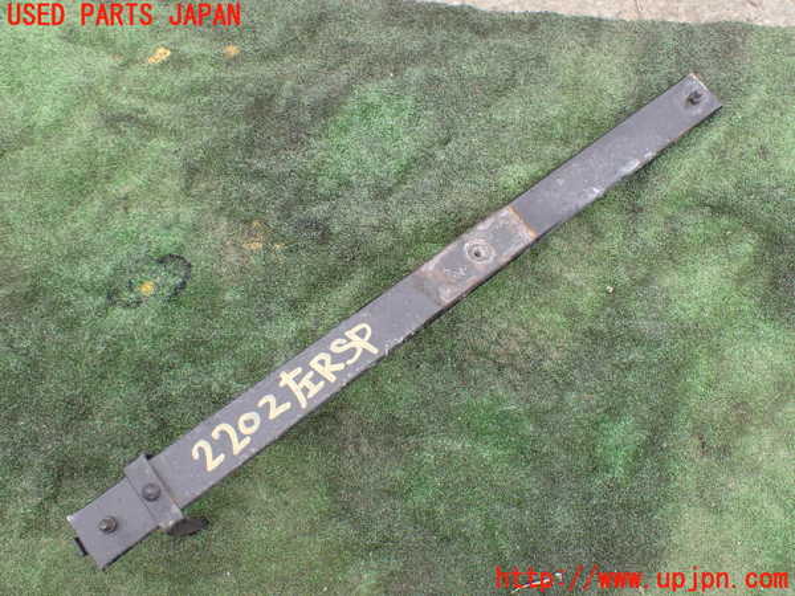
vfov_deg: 46.8
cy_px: 298
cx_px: 398
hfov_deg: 60.0
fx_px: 689
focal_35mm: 30
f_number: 3.2
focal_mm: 5.4
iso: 100
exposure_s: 1/200
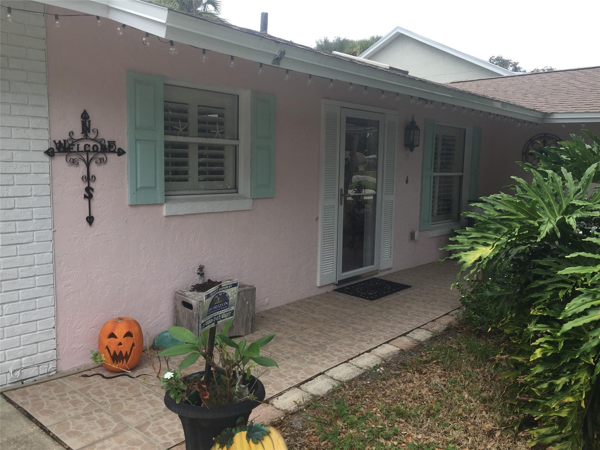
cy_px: 225
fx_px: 503
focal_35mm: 29
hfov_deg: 61.7
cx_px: 300
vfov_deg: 48.2
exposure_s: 1/388
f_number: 2.2
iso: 32
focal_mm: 4.15
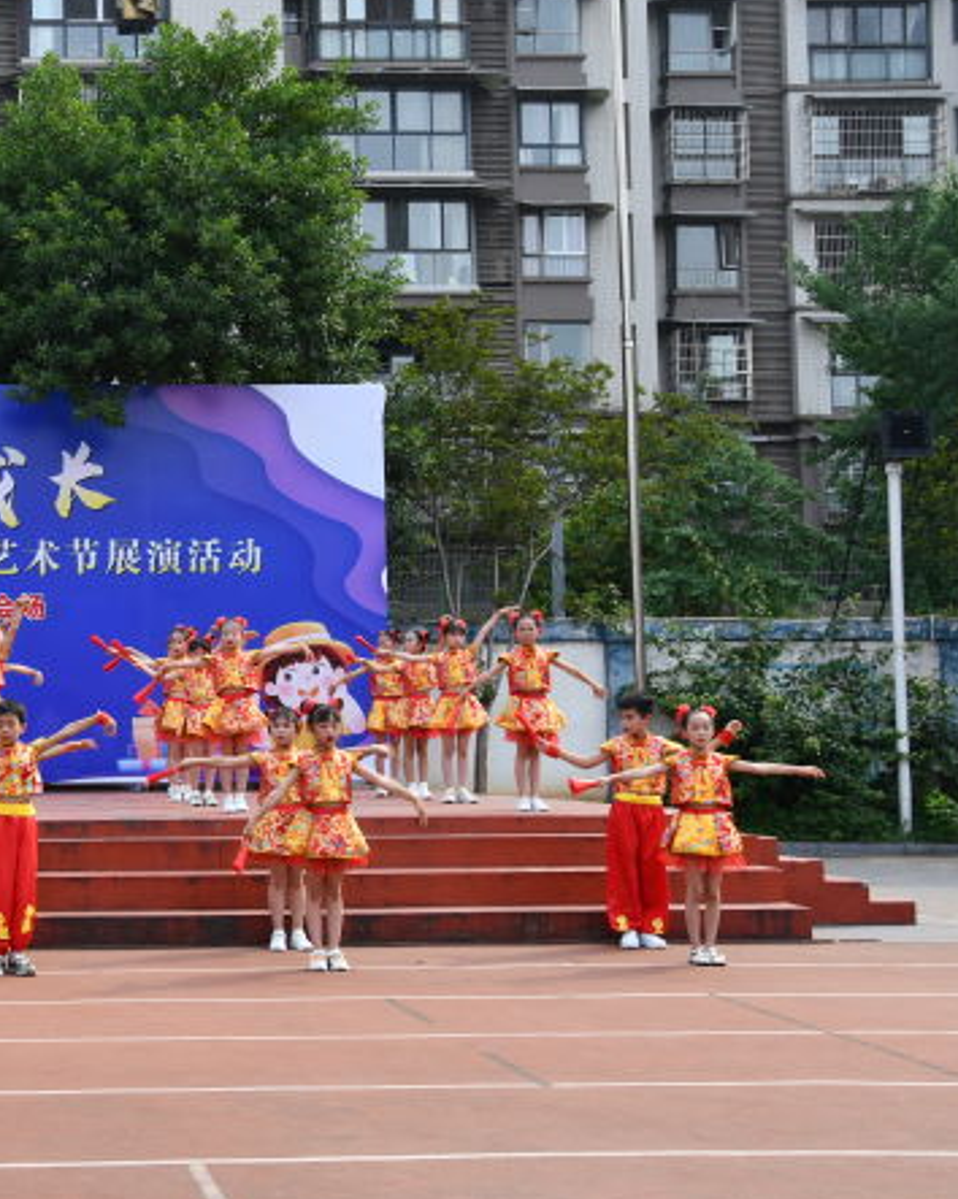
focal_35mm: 62
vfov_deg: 30.5
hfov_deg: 23.4
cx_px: -30
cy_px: 571
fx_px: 2199
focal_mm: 26
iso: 100
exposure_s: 1/200
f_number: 7.1
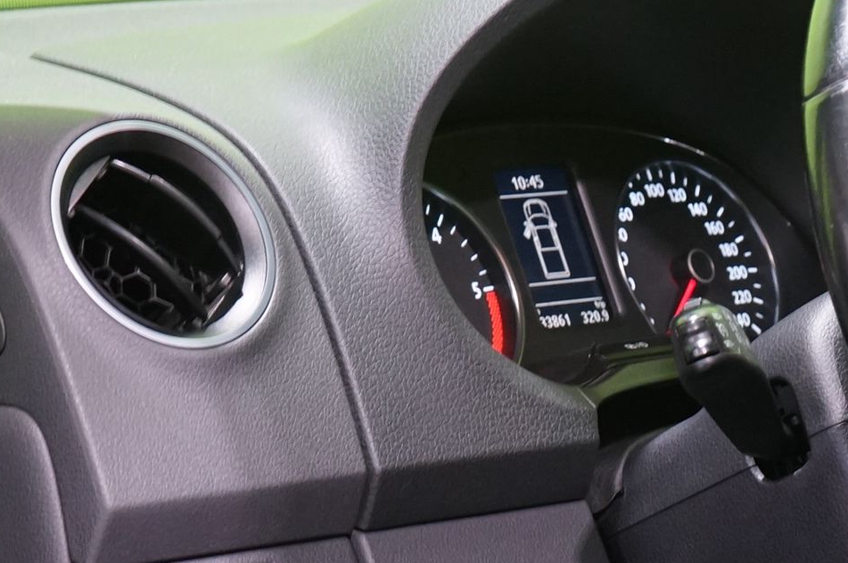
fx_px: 3647
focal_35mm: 155
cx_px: 987
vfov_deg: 8.8
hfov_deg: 13.0
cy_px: 433
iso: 2000
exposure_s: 1/15
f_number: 5
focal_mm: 49
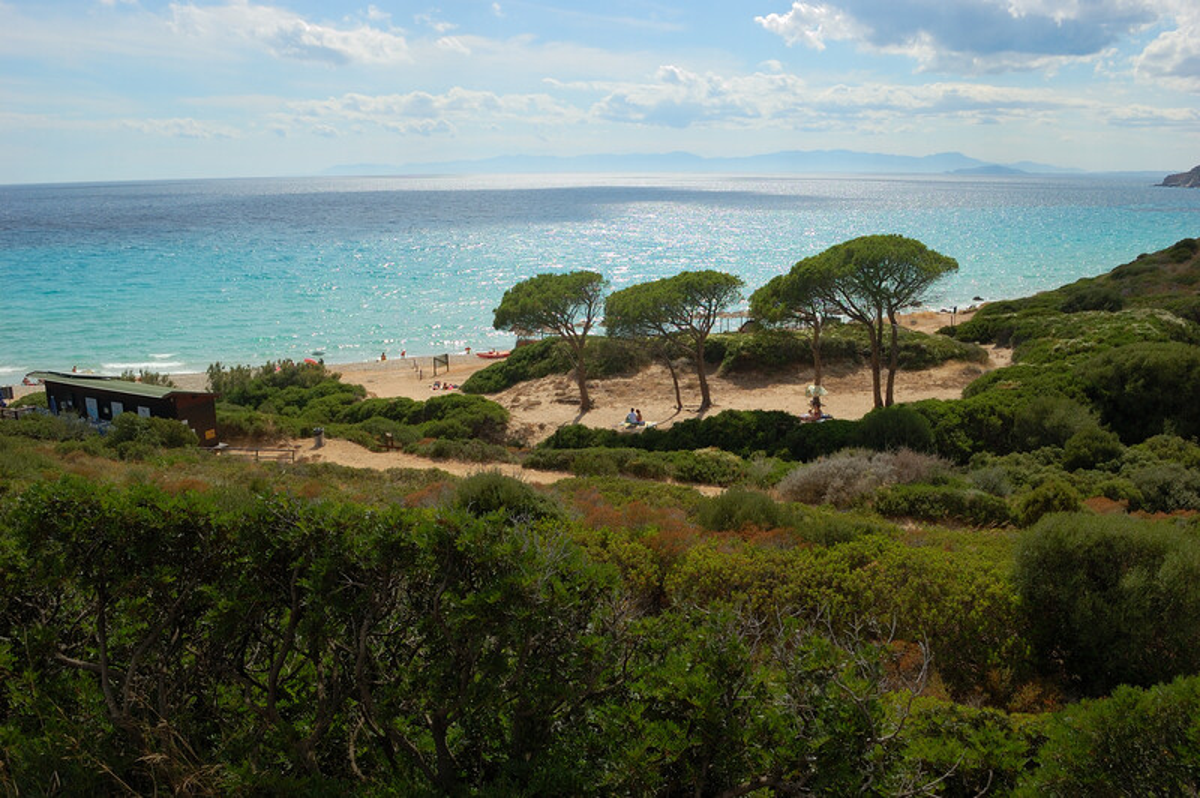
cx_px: 600
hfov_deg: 67.4
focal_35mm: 27
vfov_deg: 47.9
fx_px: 899
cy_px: 399
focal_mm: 18
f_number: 8
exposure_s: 1/500
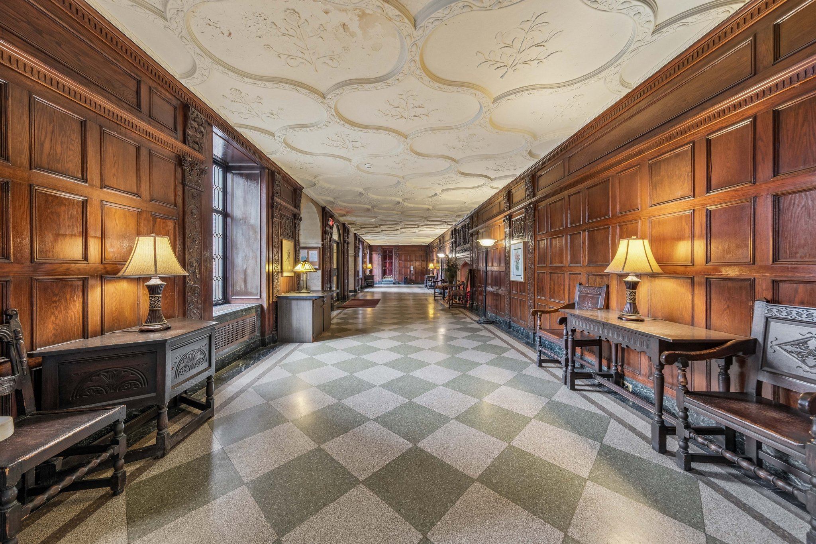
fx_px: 272
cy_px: 272
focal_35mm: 12
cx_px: 408
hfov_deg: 112.6
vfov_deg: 90.0
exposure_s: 1/5
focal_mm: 8
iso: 800
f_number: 5.6
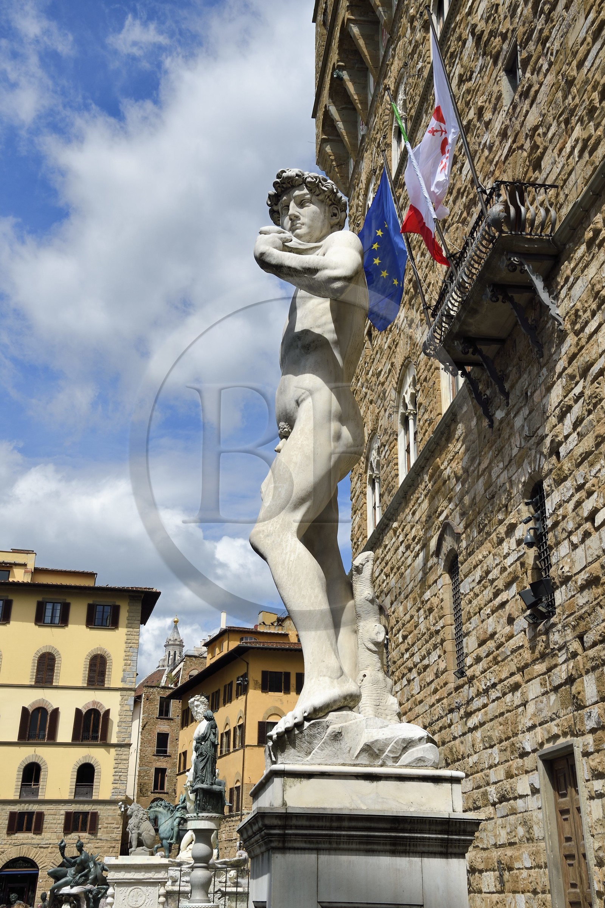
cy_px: 454
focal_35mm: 42
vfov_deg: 46.4
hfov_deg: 31.9
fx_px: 1060
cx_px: 302
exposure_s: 1/250
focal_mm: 42
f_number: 18
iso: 200
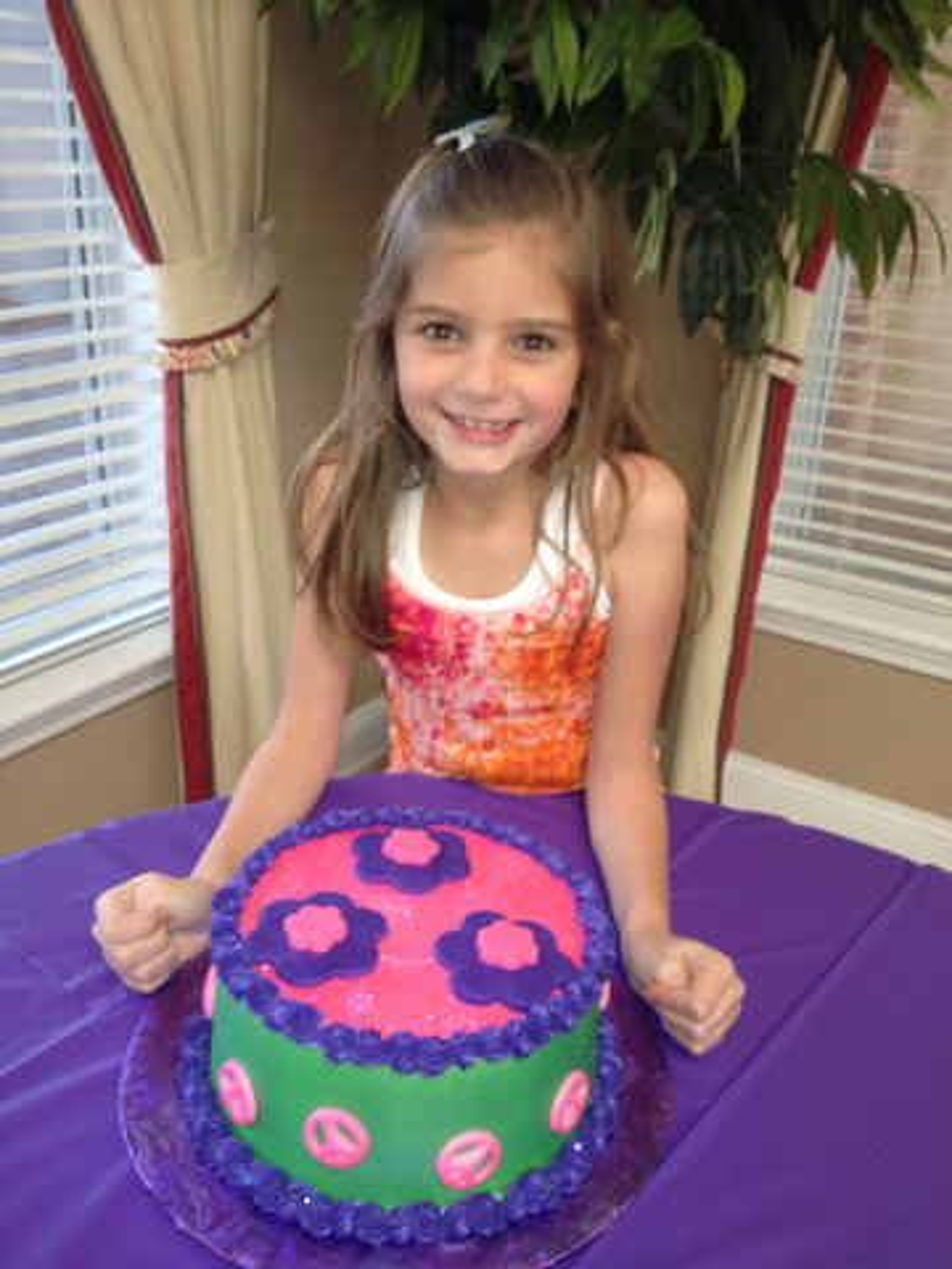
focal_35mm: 35
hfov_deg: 40.7
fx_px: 1283
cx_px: 476
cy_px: 634
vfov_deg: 52.6
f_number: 2.4
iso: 100
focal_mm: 4.28
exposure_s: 1/20
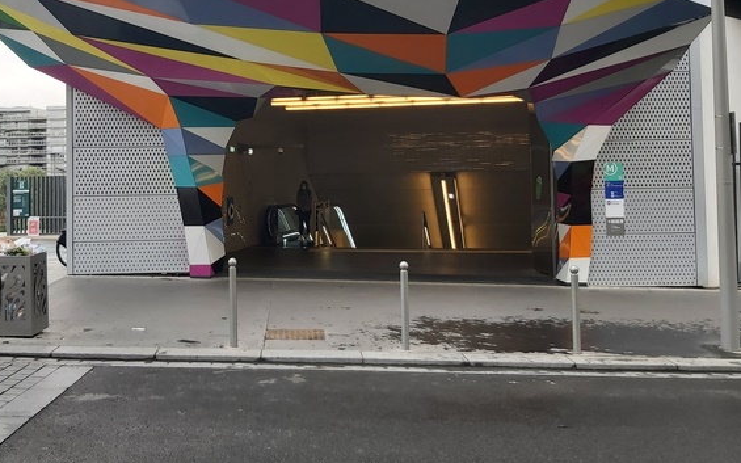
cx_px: 295
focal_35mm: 39
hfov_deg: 50.1
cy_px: 157
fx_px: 788
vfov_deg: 32.5
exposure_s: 1/258
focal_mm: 3.92
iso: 64
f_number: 1.7
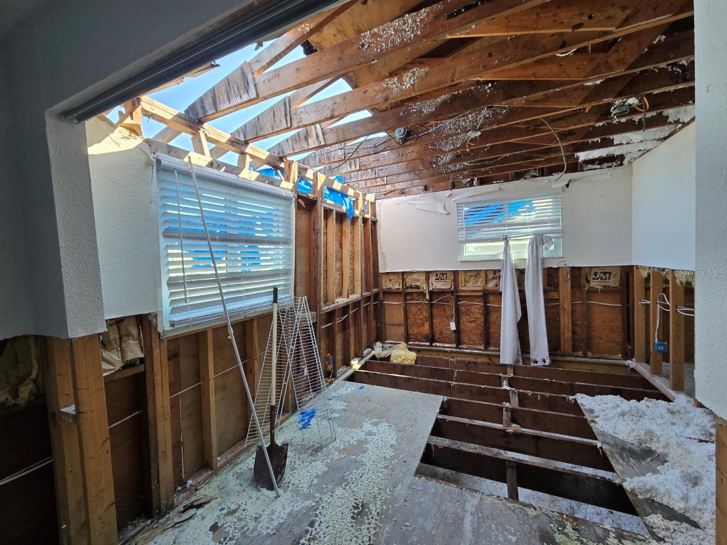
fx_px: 273
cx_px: 364
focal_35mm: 13
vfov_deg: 89.9
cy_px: 272
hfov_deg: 106.2
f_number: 2.2
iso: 64
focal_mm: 2.2
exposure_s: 1/120
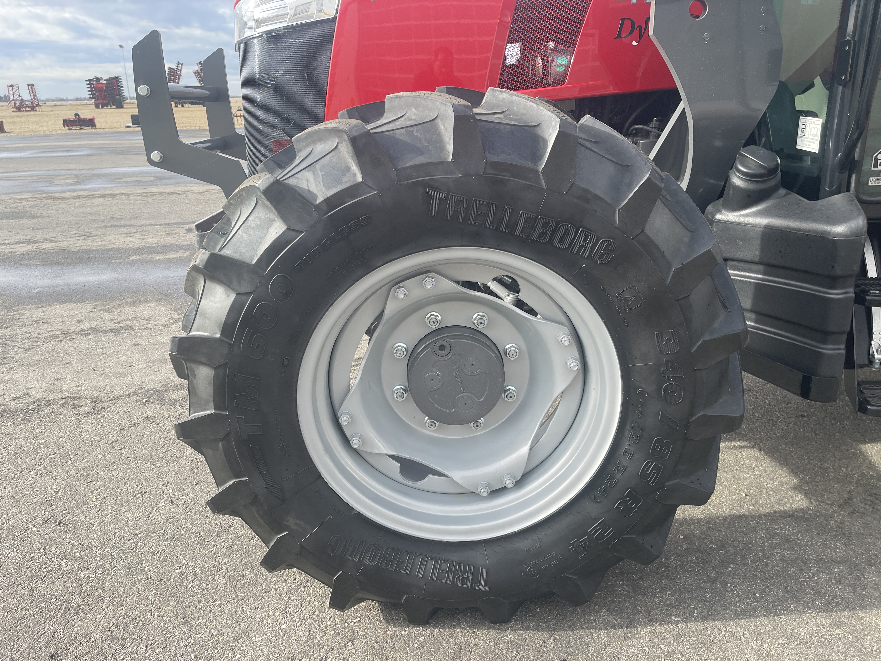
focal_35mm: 26
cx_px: 440
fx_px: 662
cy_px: 330
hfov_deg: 67.3
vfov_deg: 53.1
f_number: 1.6
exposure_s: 1/775
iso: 32
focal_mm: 5.1
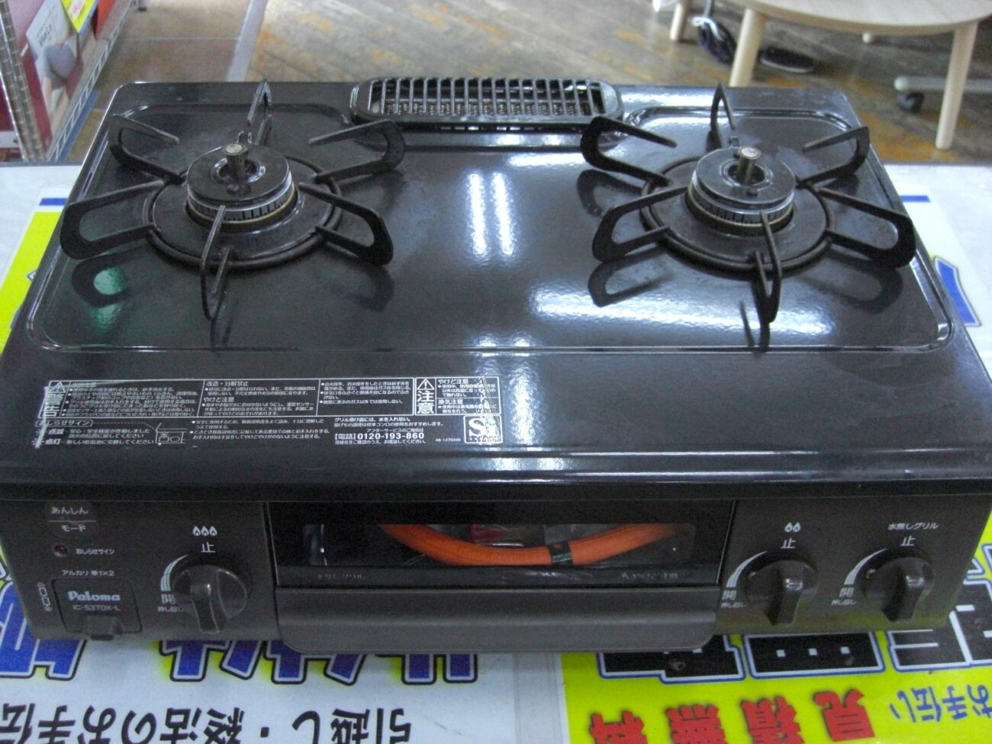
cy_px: 372
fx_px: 1089
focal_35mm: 38
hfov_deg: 49.0
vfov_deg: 37.7
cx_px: 496
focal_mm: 7.9
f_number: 2.8
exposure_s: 1/100
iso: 800
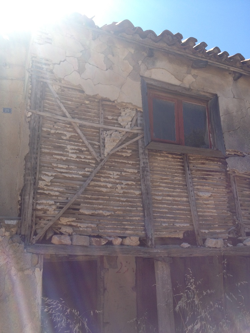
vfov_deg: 52.6
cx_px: 125
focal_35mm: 35
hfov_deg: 40.7
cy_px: 166
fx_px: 337
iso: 50
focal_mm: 4.28
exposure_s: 1/905
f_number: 2.4
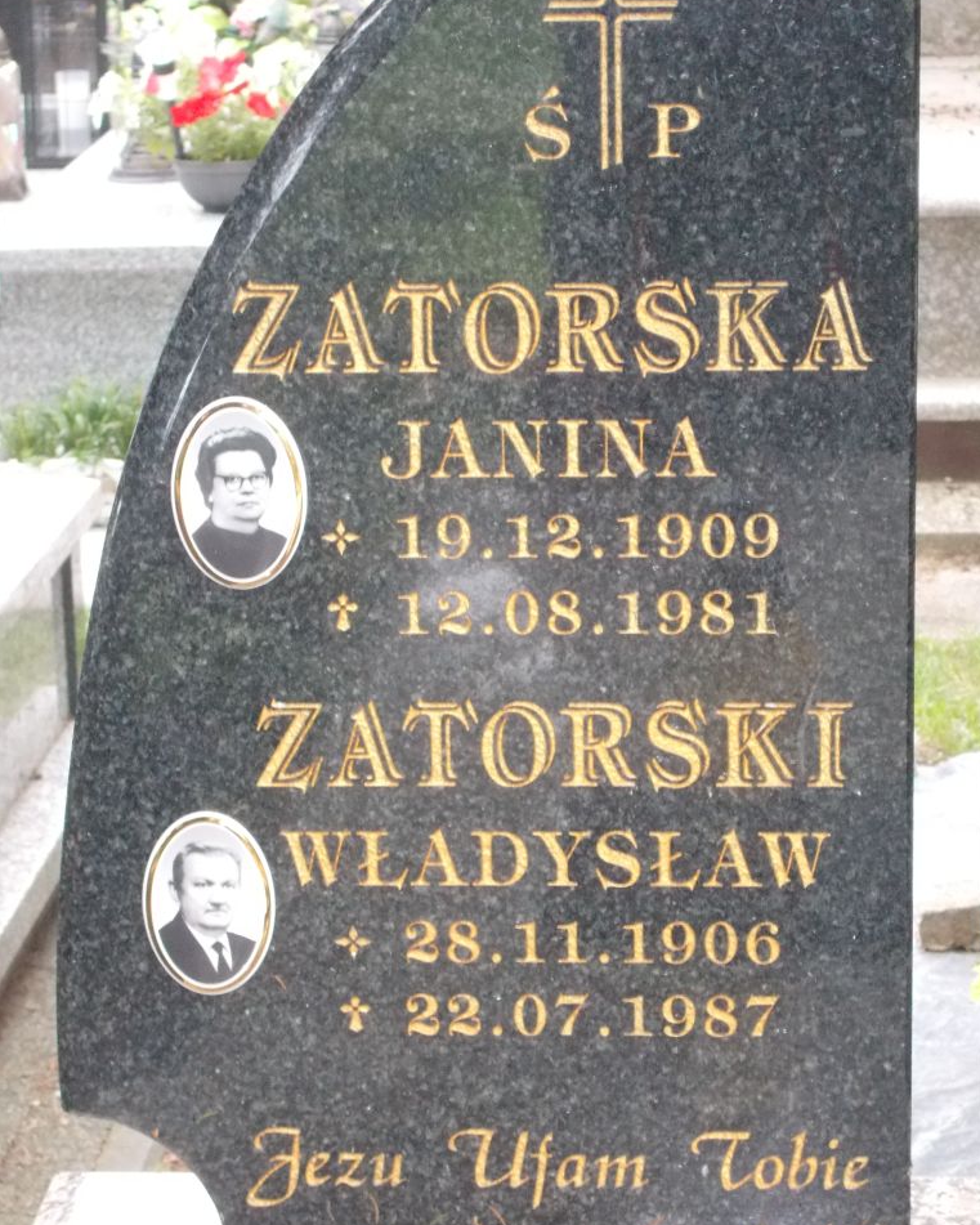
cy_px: 602
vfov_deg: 18.5
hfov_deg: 14.8
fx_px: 3770
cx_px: 492
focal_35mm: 104
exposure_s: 1/60
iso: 500
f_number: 5.5
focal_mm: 17.6
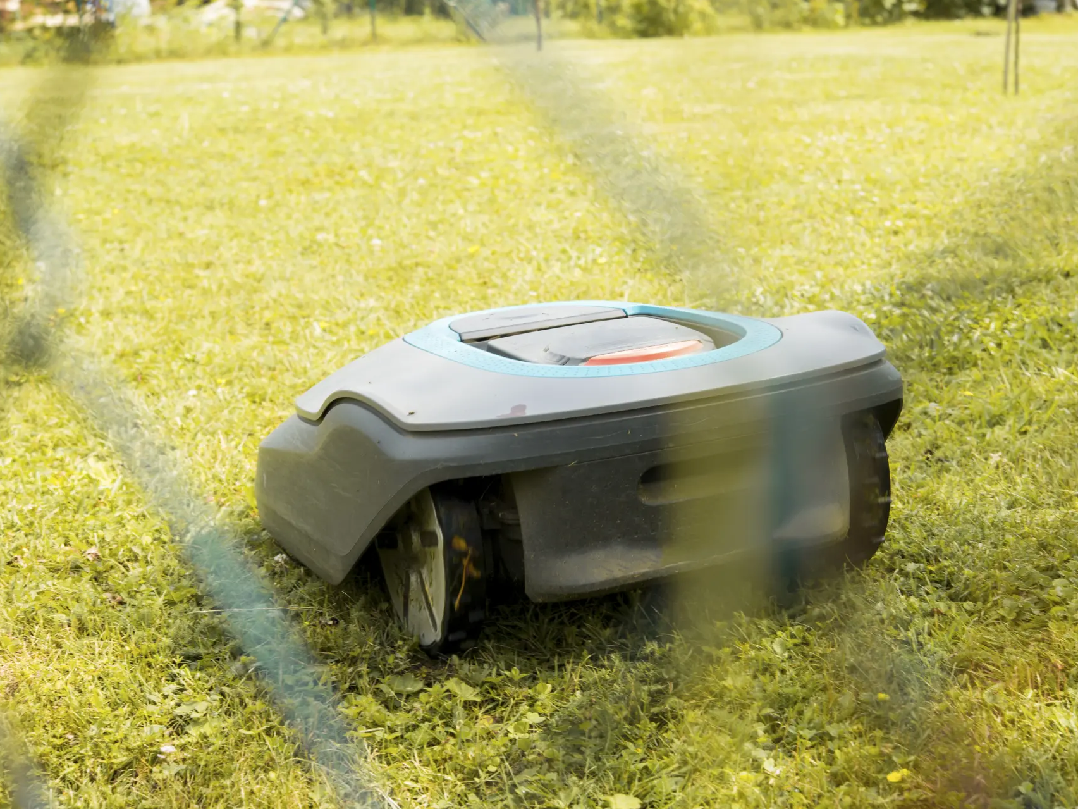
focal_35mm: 65
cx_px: 543
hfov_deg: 29.8
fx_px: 2024
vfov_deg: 22.6
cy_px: 404
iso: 180
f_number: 11
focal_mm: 60
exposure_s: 1/100
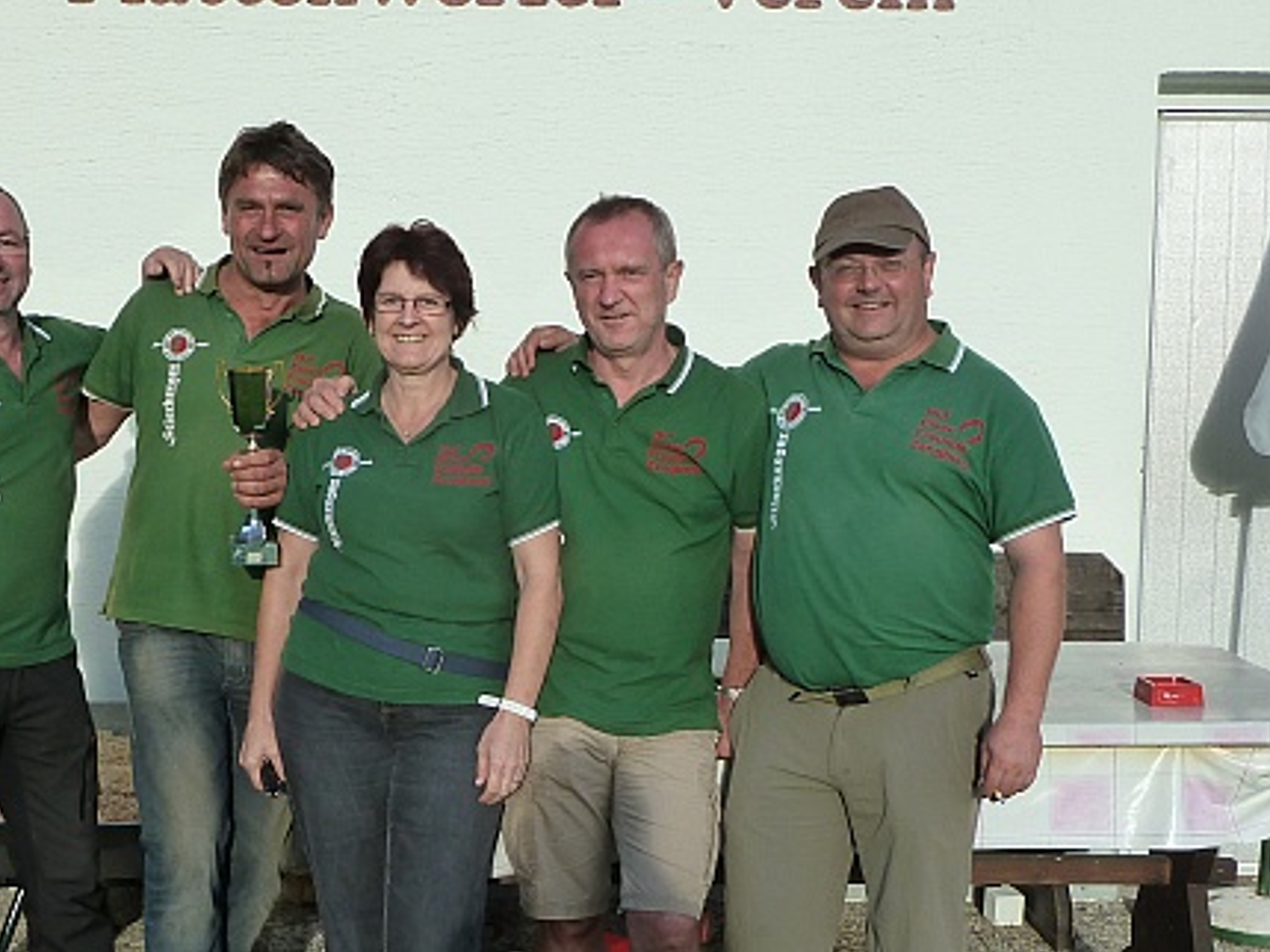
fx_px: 1980
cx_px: 493
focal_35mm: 54
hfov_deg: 35.4
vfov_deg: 26.9
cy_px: 615
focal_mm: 4.7
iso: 125
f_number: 3.4
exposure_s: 1/100
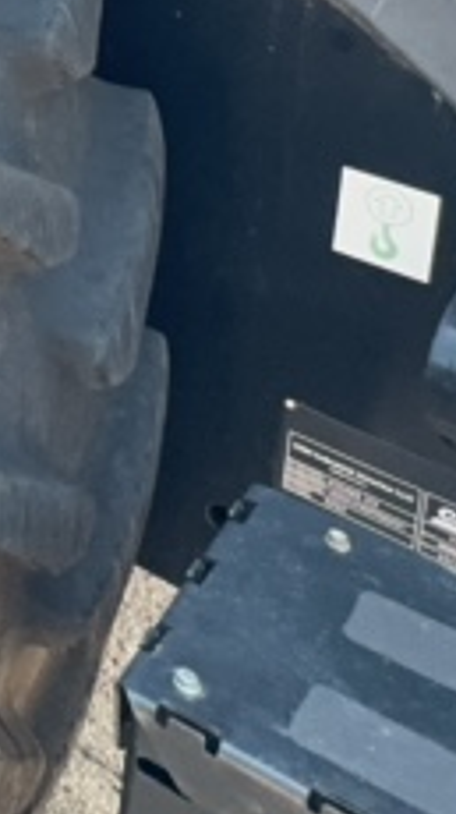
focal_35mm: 68
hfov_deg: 13.2
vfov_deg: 26.2
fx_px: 1465
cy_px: -255
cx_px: -643
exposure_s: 1/203
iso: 64
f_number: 2.2
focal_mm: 2.22
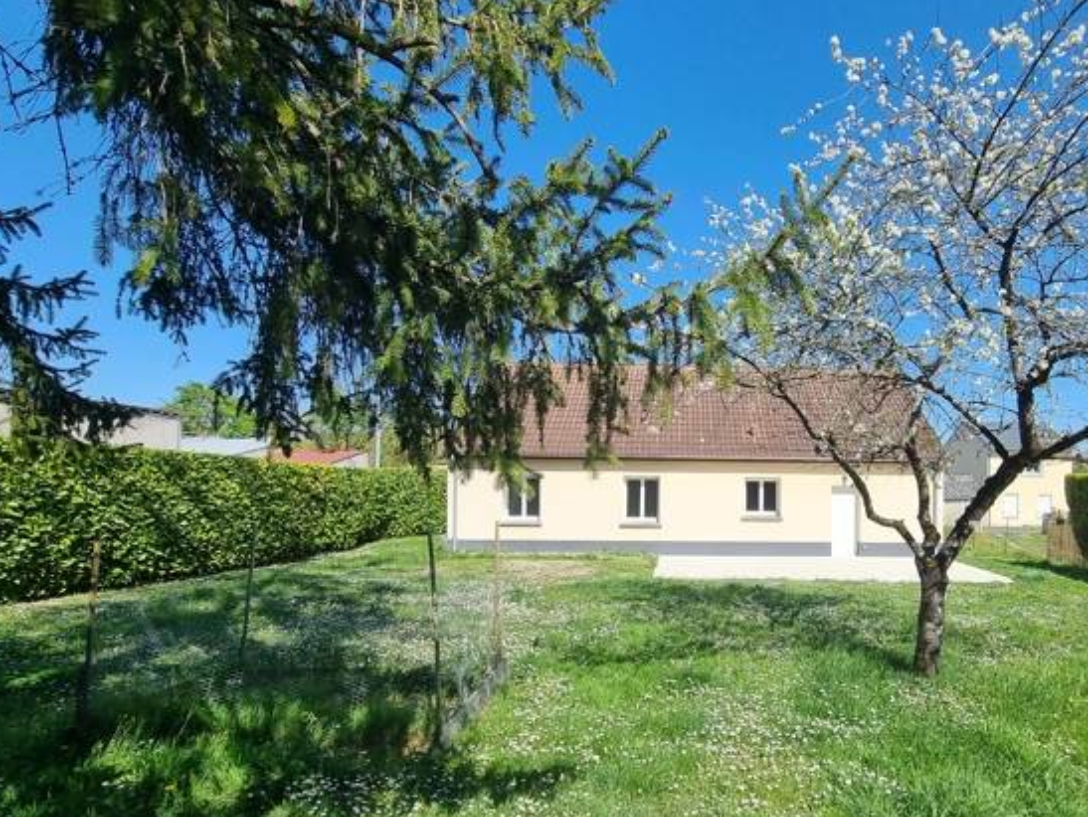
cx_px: 704
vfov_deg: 68.4
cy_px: 465
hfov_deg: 82.4
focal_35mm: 19
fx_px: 598
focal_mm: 2.2
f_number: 2.2
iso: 50
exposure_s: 1/1572
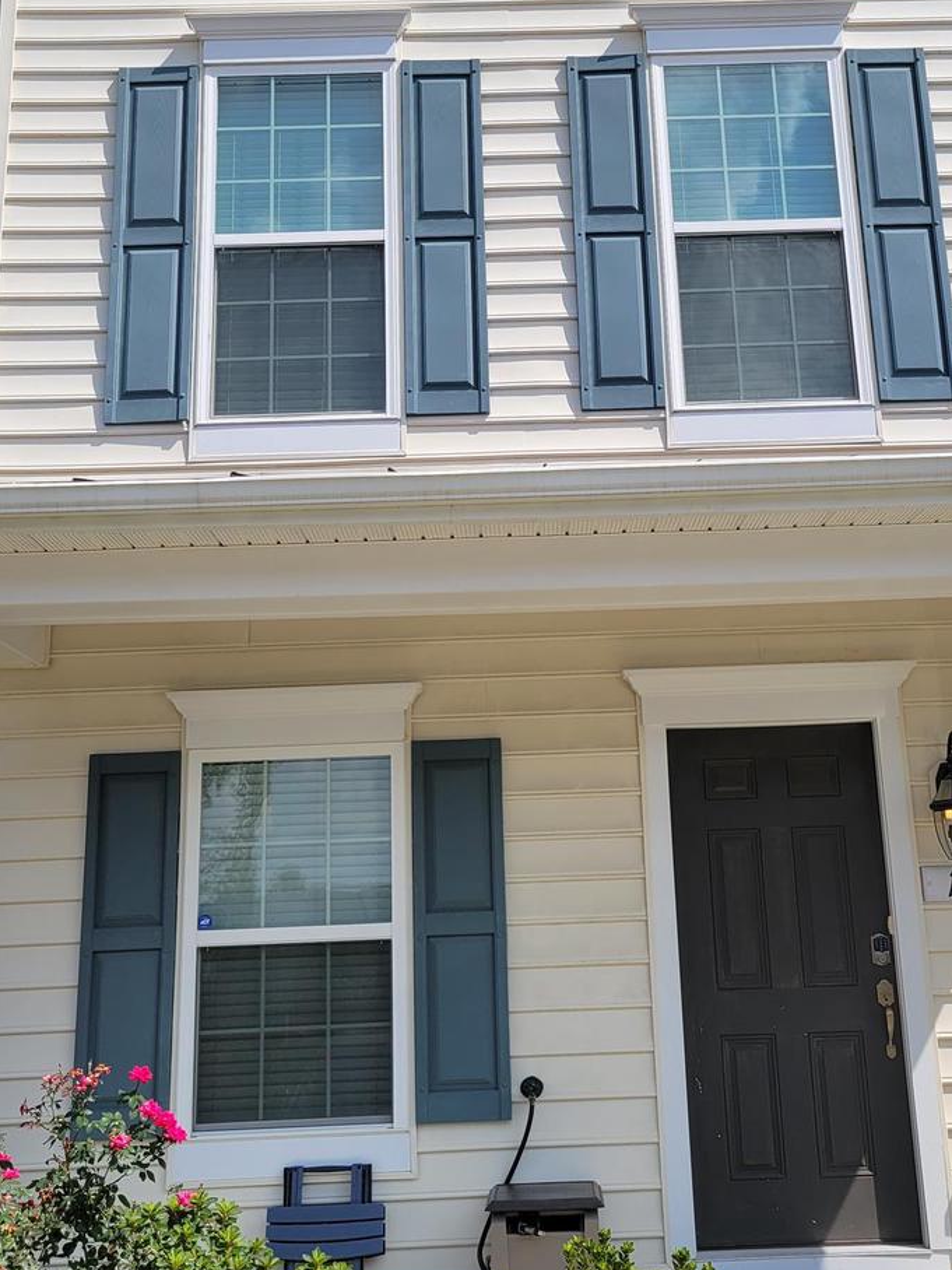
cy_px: 480
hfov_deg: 32.8
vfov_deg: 42.6
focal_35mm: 44
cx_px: 534
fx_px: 1613
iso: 40
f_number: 1.8
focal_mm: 5.4
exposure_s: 1/3255
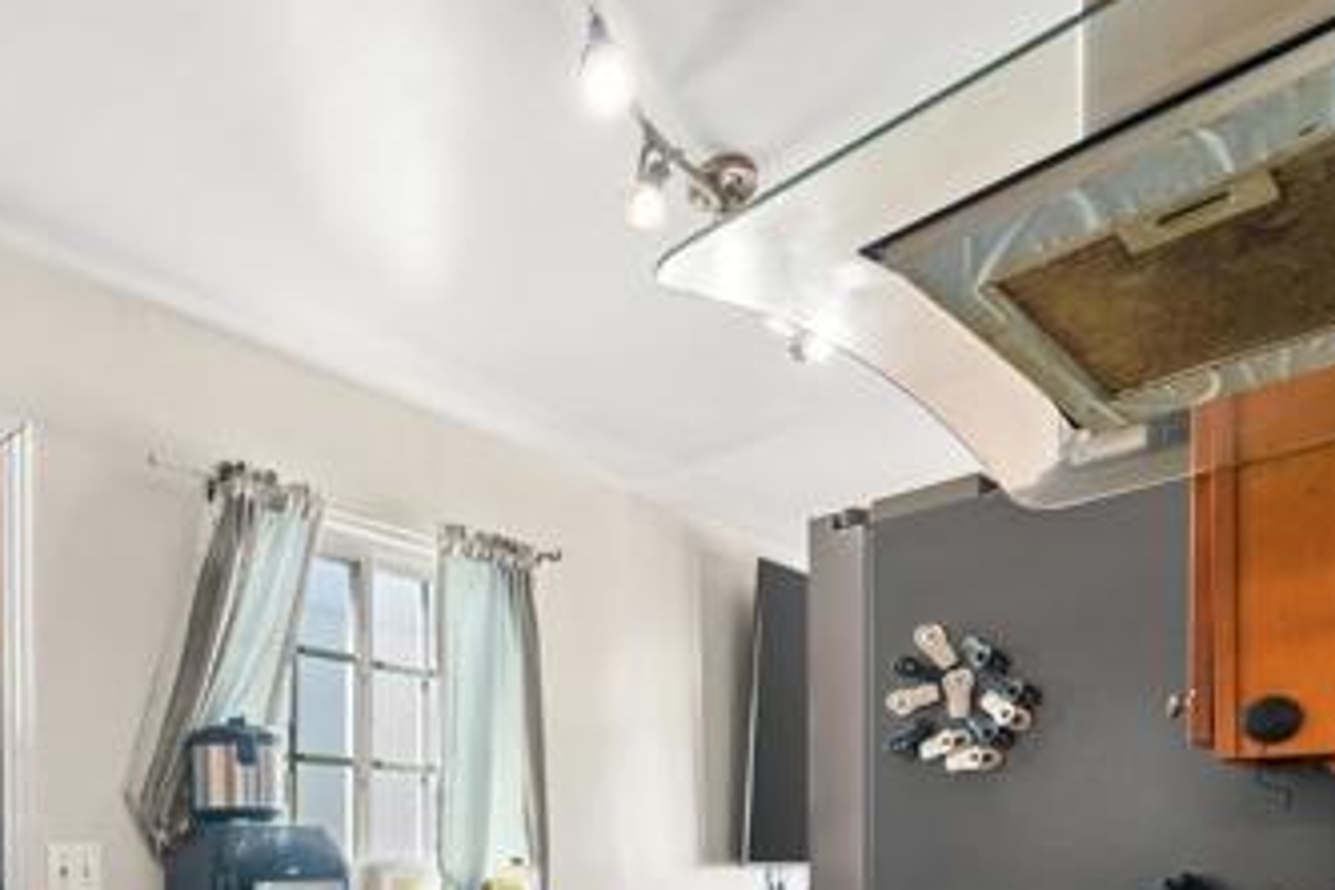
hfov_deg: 69.3
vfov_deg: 45.4
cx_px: 433
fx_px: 927
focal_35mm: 25
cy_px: 836
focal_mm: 13
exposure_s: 2
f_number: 6.3
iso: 250
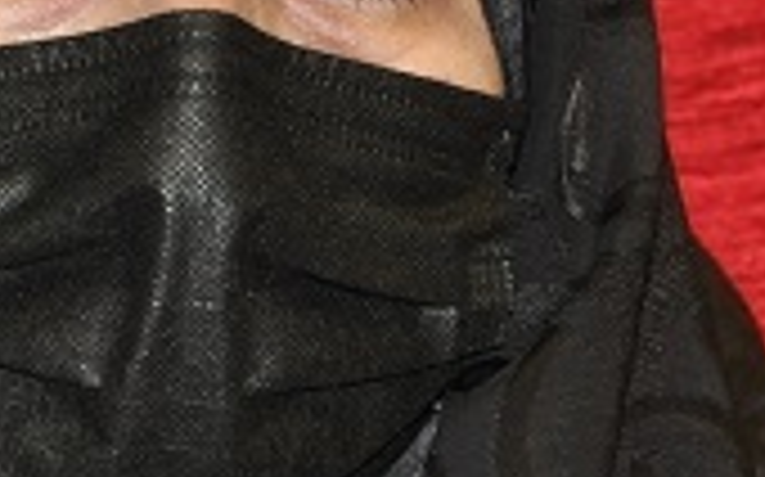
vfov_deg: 3.5
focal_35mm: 378
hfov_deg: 5.6
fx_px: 7876
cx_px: 144
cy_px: 32
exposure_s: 1/60
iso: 800
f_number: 5.3
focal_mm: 70
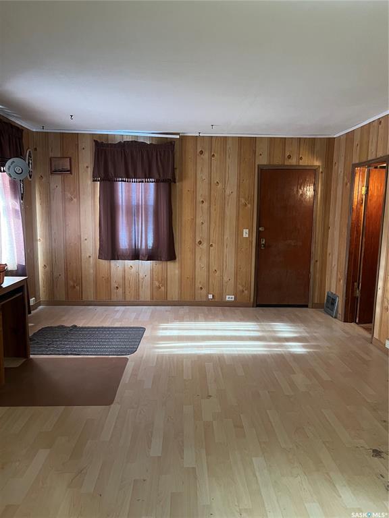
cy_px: 259
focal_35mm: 26
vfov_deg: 67.3
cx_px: 194
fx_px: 390
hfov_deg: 53.1
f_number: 1.5
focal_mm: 5.7
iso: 500
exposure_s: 1/60
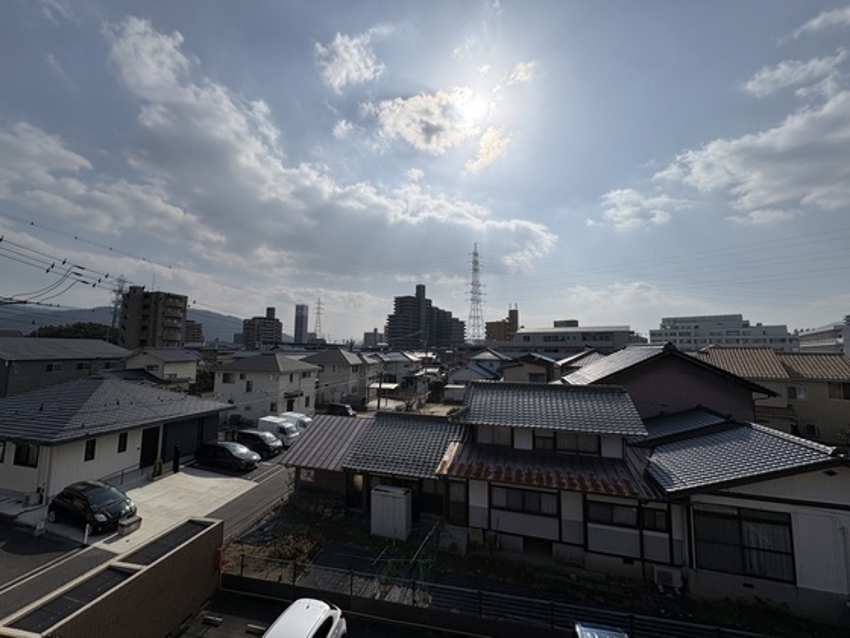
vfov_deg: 85.7
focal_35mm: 14
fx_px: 344
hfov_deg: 102.1
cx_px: 425
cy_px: 319
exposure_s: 1/6667
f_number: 2.2
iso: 32
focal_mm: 2.22
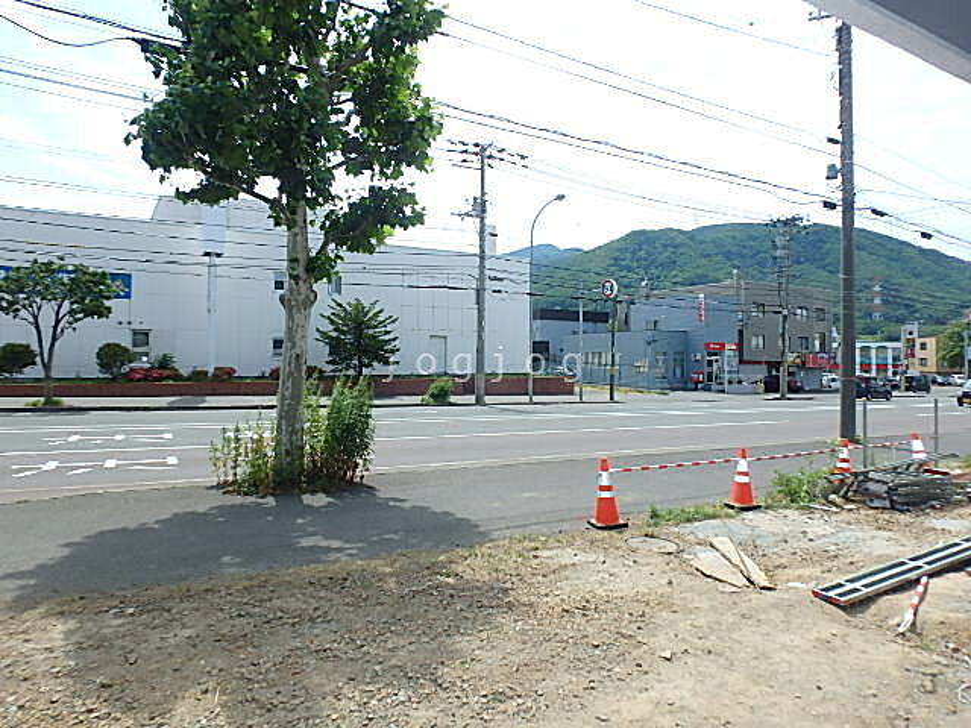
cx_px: 486
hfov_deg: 79.0
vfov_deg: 63.4
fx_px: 589
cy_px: 364
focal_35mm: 21
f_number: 3.5
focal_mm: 3.7
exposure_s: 1/1000
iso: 125
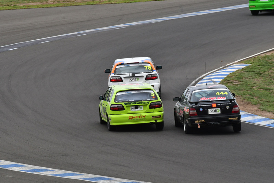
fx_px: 3997
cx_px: 137
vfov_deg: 2.6
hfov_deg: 3.9
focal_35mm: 525
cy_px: 92
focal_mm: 350
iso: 500
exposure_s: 1/640
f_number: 11
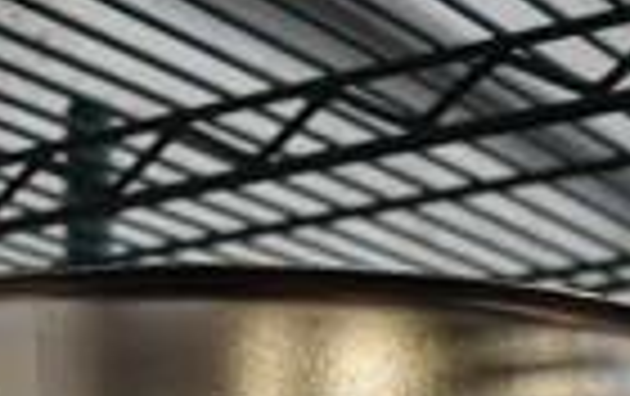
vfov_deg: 10.3
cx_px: 360
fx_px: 2064
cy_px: 724
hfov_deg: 17.3
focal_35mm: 120
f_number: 3.5
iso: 560
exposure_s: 1/30
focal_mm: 18
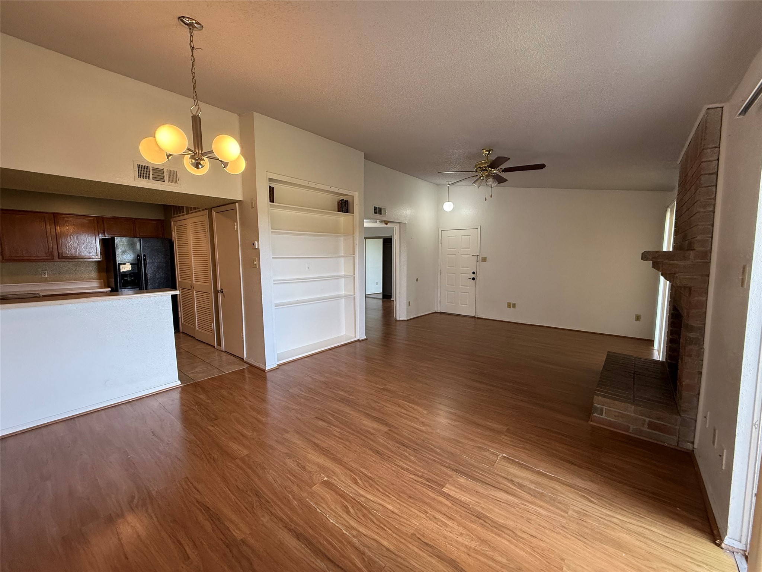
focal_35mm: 14
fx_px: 308
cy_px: 286
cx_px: 381
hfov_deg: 102.1
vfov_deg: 85.7
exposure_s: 1/120
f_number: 2.2
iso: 250
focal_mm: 2.22
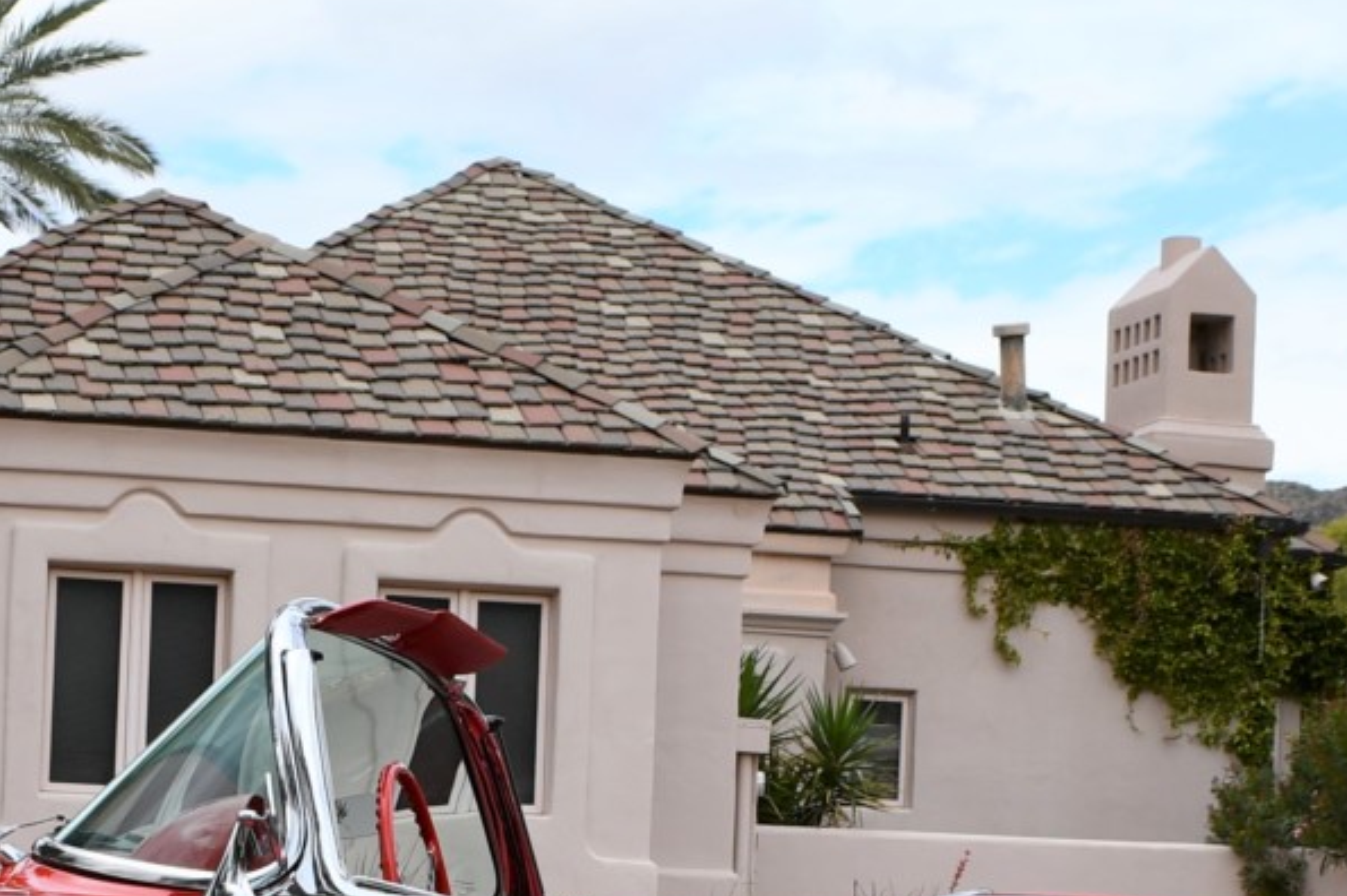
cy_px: 1132
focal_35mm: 124
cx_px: 432
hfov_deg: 16.5
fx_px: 4637
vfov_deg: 10.8
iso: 100
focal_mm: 24
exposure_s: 1/320
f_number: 8
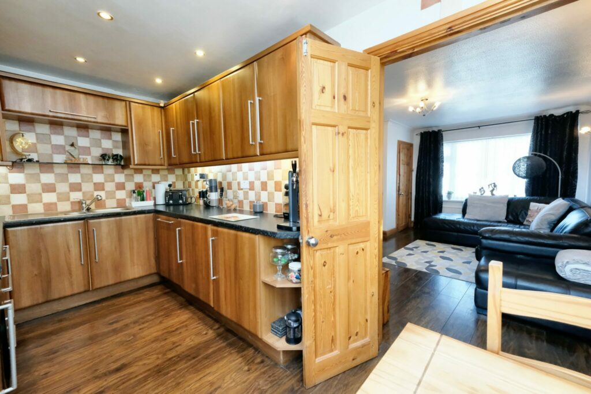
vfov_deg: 77.3
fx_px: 246
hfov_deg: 100.4
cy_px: 197
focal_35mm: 15
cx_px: 296
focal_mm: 10
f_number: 5.6
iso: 4000
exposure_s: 1/200
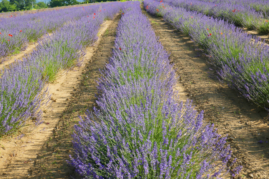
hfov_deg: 49.6
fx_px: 291
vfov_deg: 34.2
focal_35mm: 39
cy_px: 90
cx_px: 134
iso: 125
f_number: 3.7
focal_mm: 14.3
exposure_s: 1/500
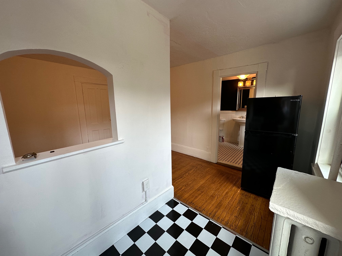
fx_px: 138
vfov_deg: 85.7
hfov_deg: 102.1
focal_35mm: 14
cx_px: 171
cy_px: 128
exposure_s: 1/120
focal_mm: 2.22
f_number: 2.2
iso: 125
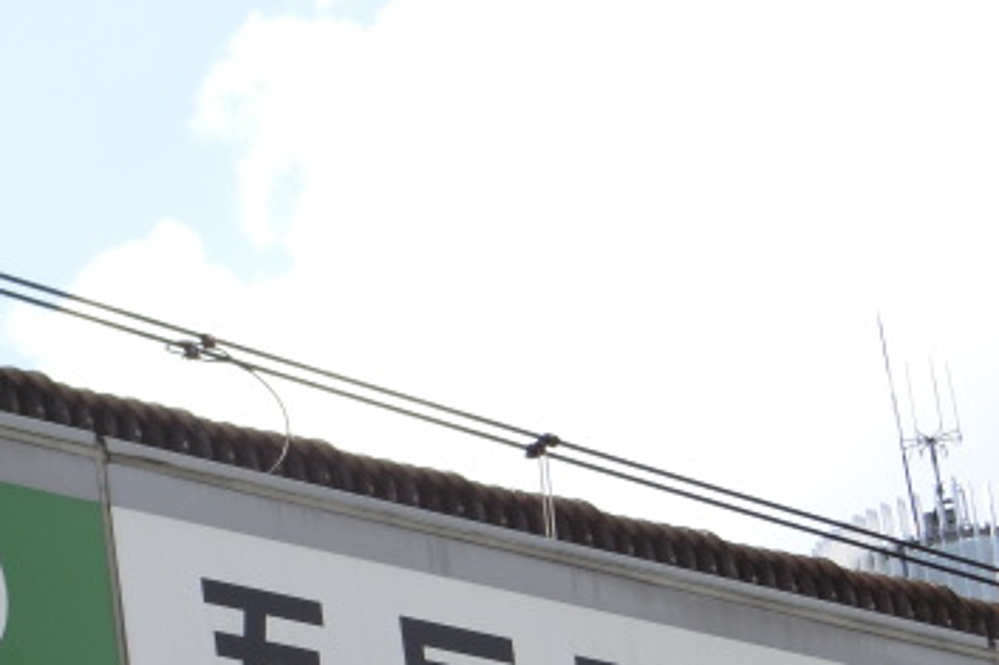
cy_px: 659
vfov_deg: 6.8
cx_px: 294
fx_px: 5603
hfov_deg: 10.2
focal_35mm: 202
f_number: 5.7
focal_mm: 19.1
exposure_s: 1/200
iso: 80
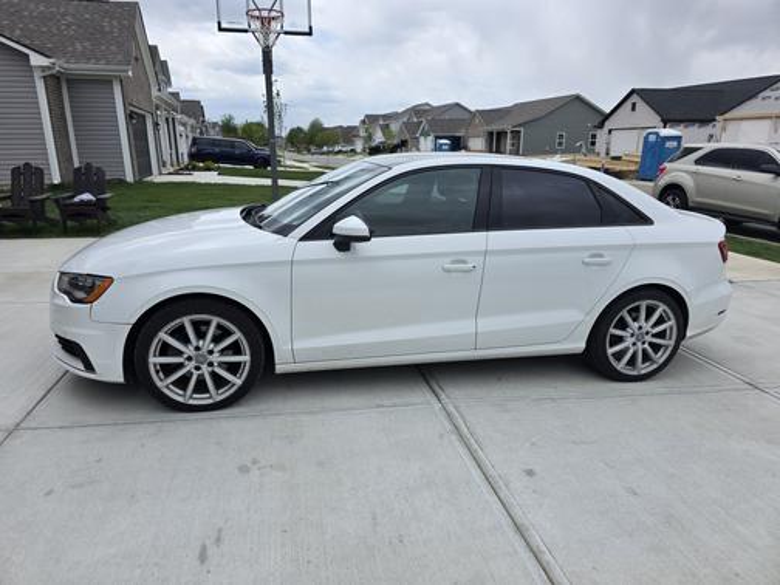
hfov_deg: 73.9
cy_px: 292
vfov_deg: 58.9
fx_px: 518
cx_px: 390
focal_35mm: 23
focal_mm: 6.3
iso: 80
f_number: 1.7
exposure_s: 1/6150
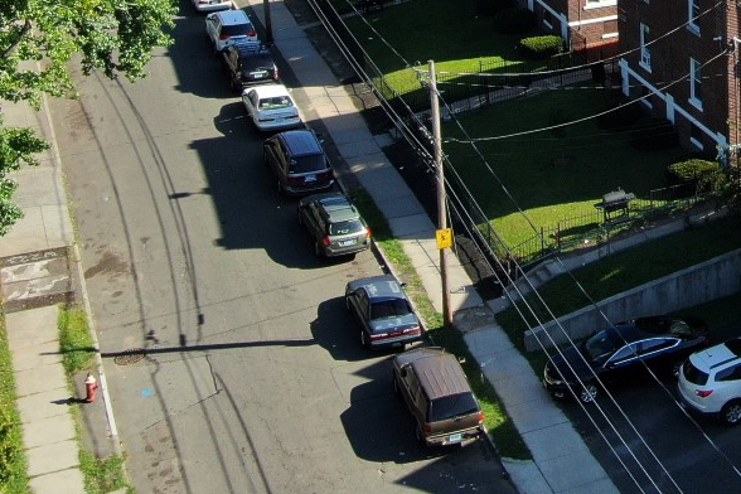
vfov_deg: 15.4
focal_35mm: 84
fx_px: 1729
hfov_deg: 22.7
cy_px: -180
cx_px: 832
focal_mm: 5.57
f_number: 3.2
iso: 100
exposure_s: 1/640
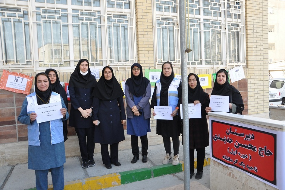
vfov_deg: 41.6
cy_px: 95
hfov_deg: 59.5
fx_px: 249
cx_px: 142
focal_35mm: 32
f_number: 8
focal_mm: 21
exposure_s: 1/250
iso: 800
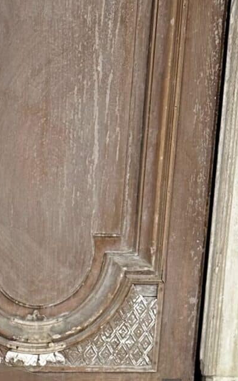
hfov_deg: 11.9
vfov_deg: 16.8
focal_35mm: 103
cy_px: 680
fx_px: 1069
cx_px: -170
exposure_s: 1/50
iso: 125
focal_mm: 6.86
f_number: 1.78
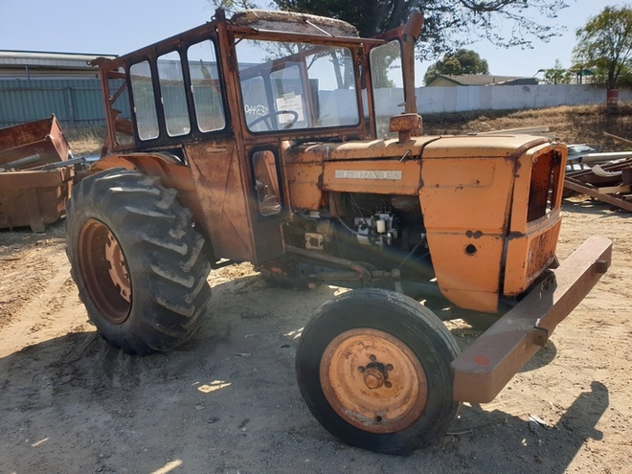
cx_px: 316
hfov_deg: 67.3
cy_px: 237
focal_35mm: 26
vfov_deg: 53.1
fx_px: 475
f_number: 2.4
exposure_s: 1/971
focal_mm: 4.3
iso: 50
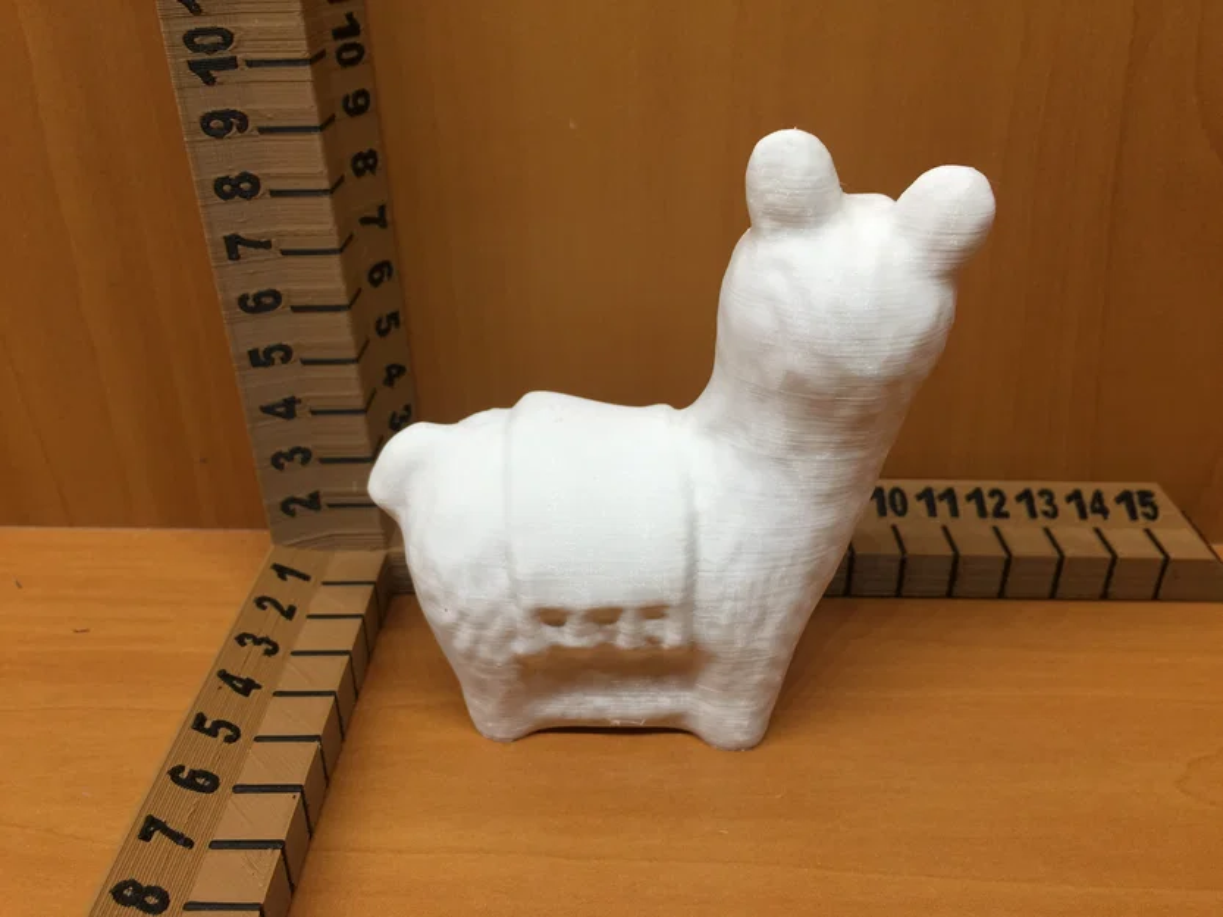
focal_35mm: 29
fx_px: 1025
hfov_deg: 61.7
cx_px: 612
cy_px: 458
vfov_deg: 48.2
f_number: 2.2
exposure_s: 1/15
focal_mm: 4.15
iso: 32
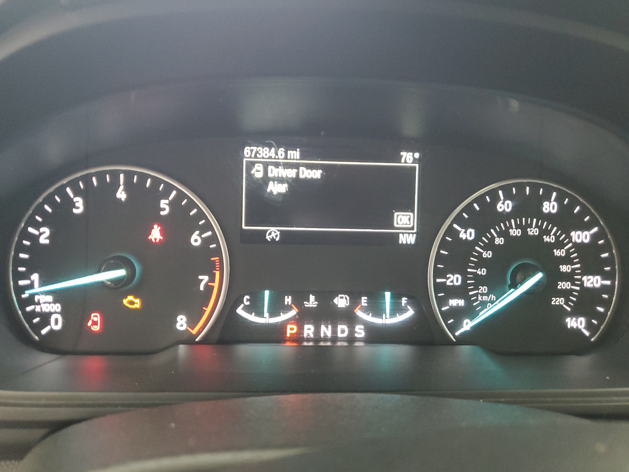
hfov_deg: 67.3
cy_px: 236
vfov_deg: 53.1
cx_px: 314
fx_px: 472
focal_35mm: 26
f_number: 1.5
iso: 299
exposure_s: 1/30
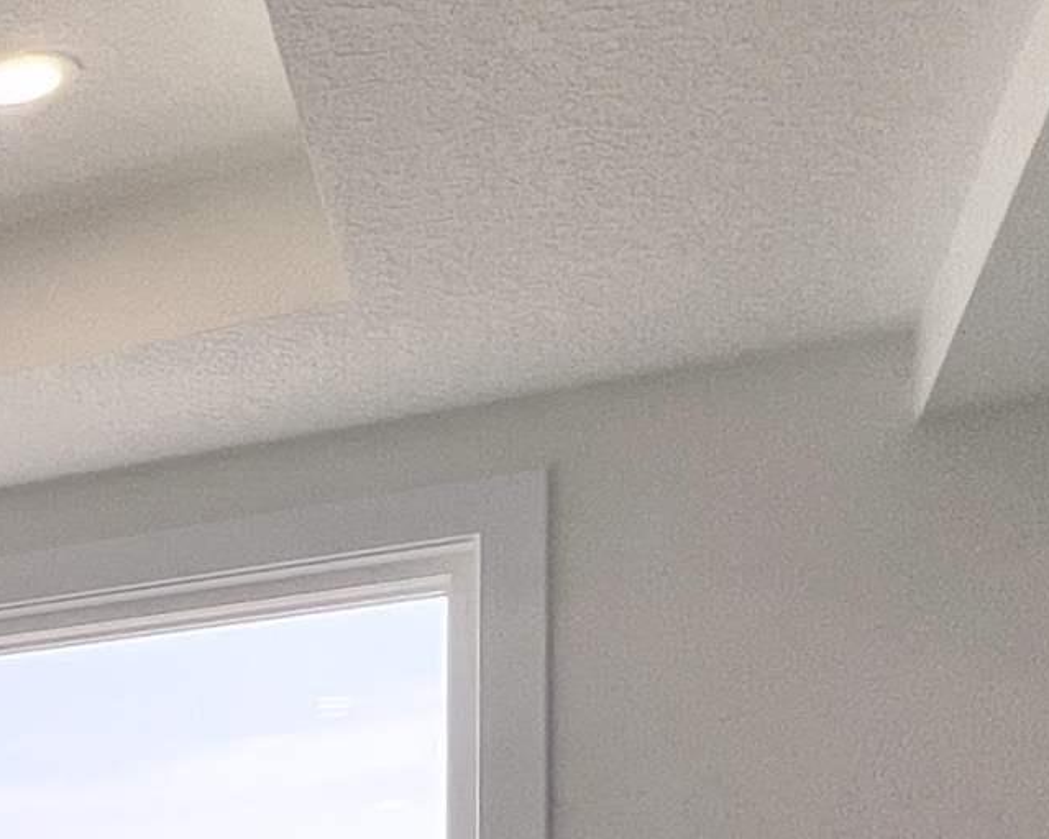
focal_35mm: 61
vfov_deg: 21.9
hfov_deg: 18.9
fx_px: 1894
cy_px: 1154
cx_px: -1057
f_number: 1.8
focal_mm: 1.57
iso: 32
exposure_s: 1/570
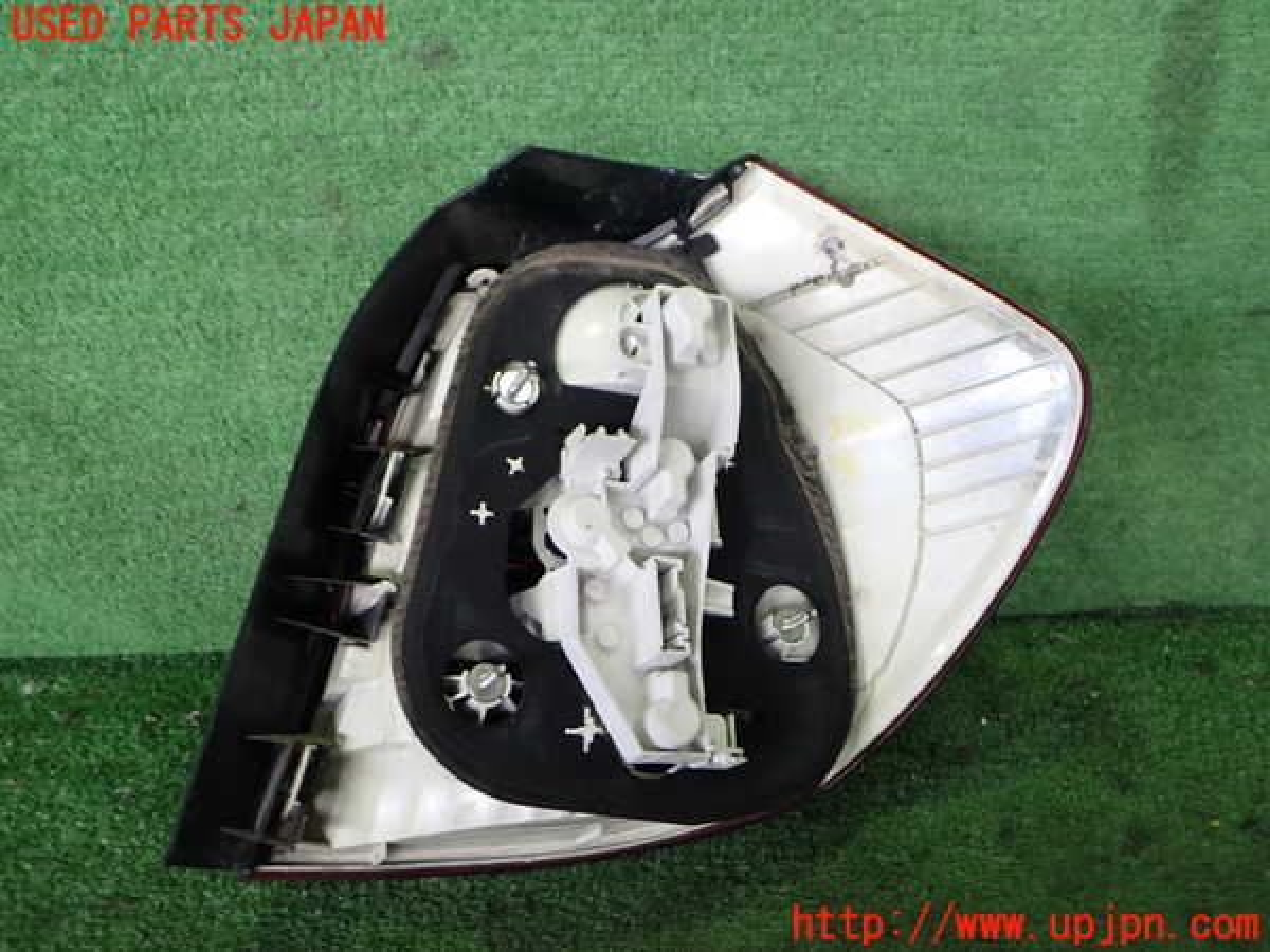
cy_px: 476
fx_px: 1101
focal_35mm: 30
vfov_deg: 46.8
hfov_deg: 60.0
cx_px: 635
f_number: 2.3
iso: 200
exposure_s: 1/50
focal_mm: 5.4
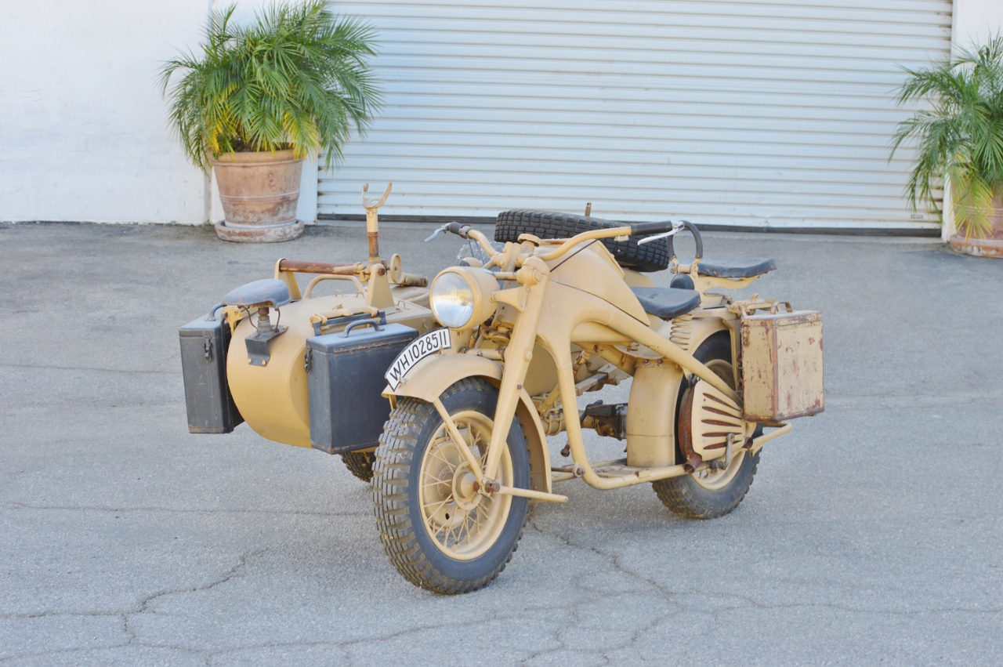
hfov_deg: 24.6
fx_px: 2296
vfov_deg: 16.5
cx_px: 502
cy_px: 334
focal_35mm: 82
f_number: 5.6
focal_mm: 55
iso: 180
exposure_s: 1/125
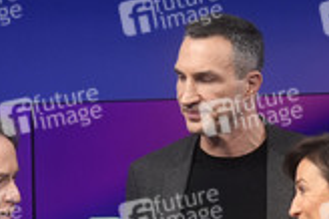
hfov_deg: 16.5
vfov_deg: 10.8
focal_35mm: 124
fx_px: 1132
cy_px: 263
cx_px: 198
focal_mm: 30
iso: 640
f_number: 2.2
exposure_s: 1/200
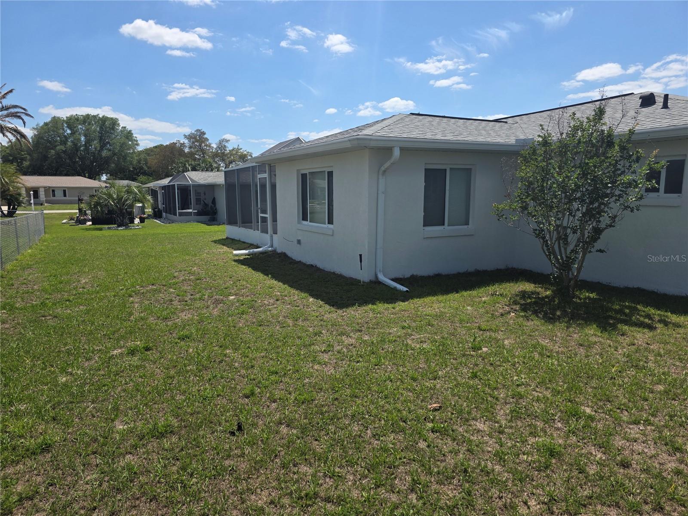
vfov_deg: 58.9
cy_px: 258
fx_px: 457
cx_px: 344
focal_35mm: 23
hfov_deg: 73.9
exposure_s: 1/7626
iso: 80
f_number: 1.7
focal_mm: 6.3
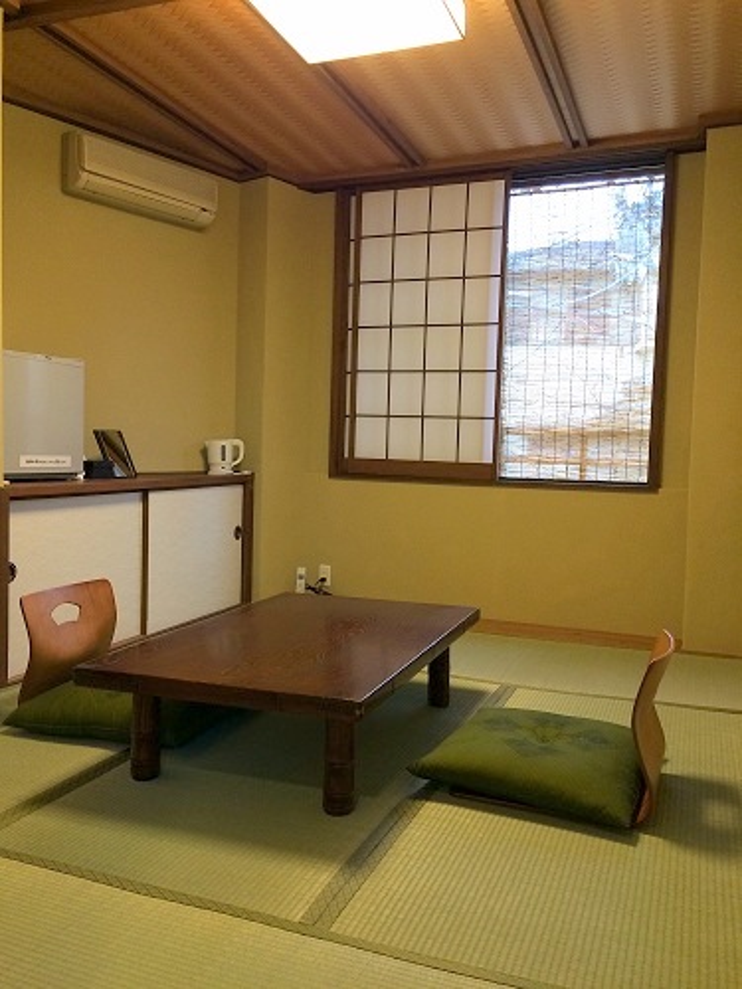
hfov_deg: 48.2
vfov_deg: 61.7
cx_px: 371
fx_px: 829
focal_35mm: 29
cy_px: 494
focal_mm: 4.15
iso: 100
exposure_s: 1/30
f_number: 2.2
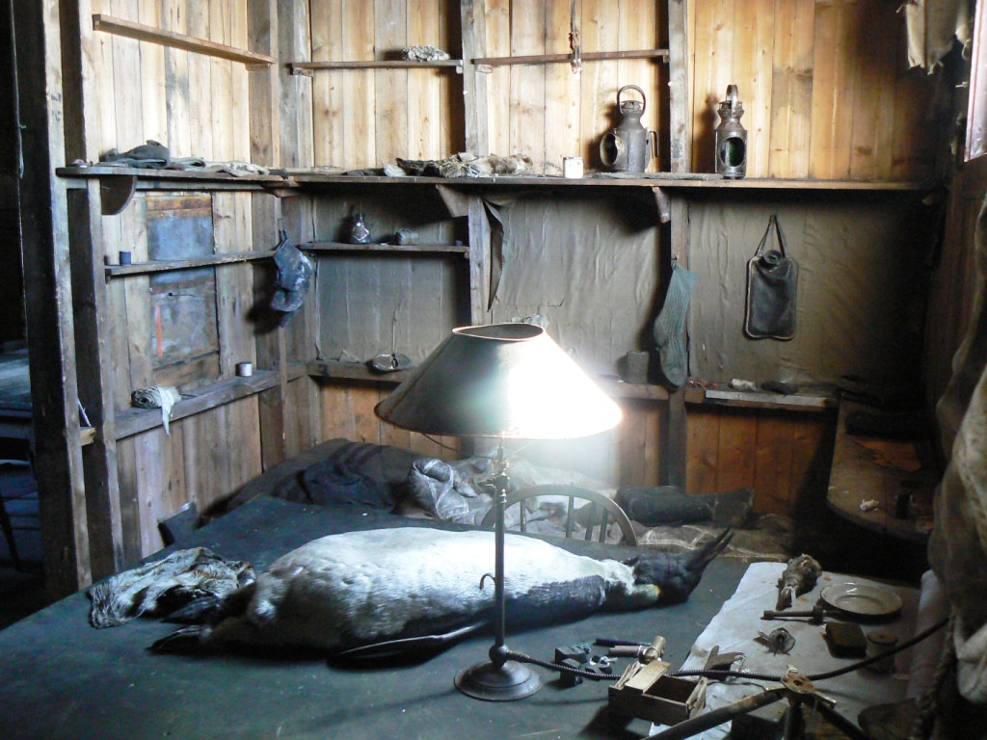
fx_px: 1026
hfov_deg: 51.4
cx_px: 494
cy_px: 370
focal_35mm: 36
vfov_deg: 39.7
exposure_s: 1/6
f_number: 2.8
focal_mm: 6
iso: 200
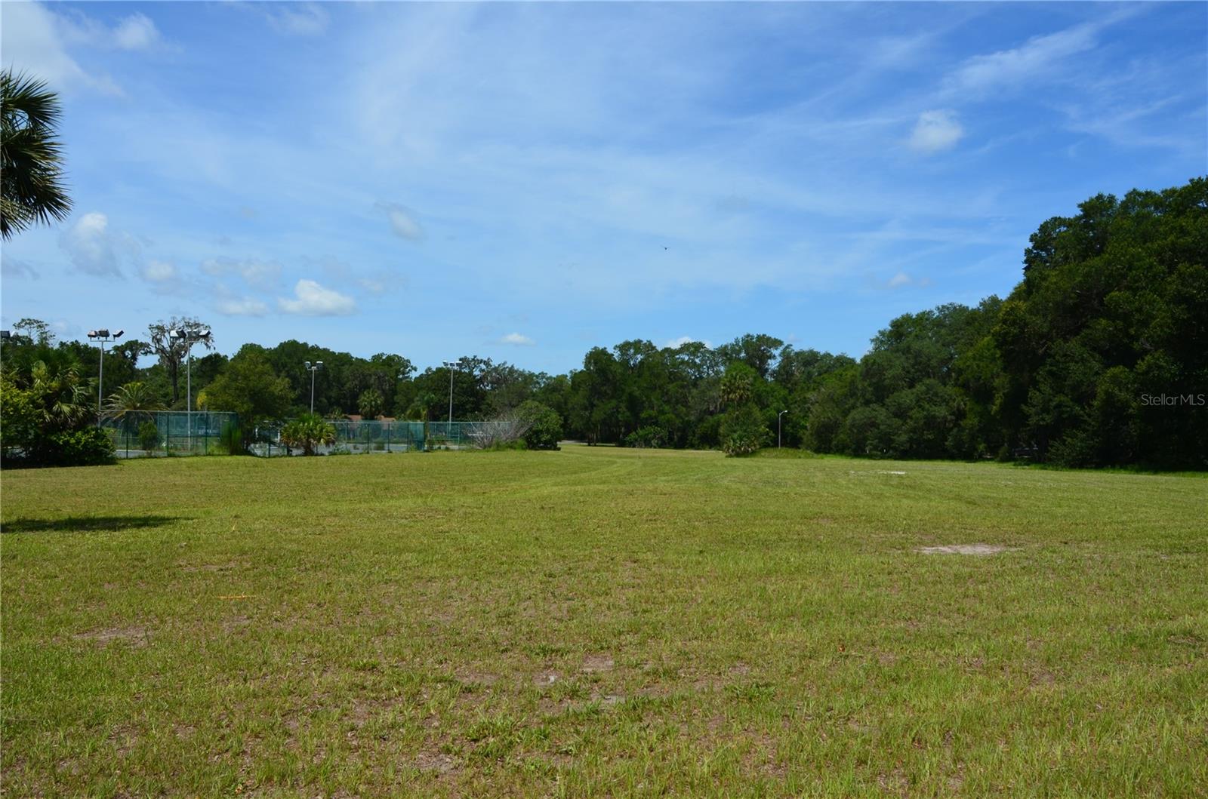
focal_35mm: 27
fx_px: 904
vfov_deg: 47.7
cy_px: 400
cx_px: 604
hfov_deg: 67.5
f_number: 10
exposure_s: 1/320
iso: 200
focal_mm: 18
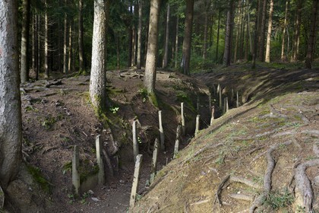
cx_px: 160
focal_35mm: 38
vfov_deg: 35.1
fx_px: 337
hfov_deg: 50.7
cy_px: 106
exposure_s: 1/125
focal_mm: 38
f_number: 6.3
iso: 200
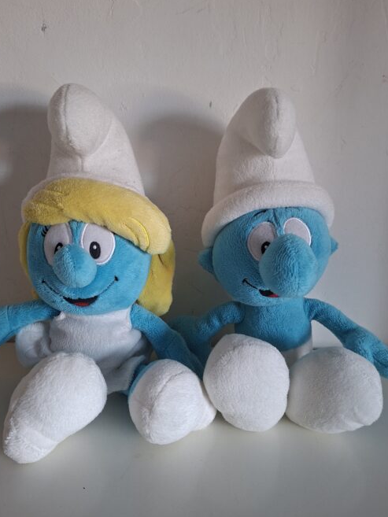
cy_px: 260
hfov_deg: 49.7
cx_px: 174
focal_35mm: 28
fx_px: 418
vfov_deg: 63.4
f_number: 1.8
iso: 250
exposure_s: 1/60
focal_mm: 5.54
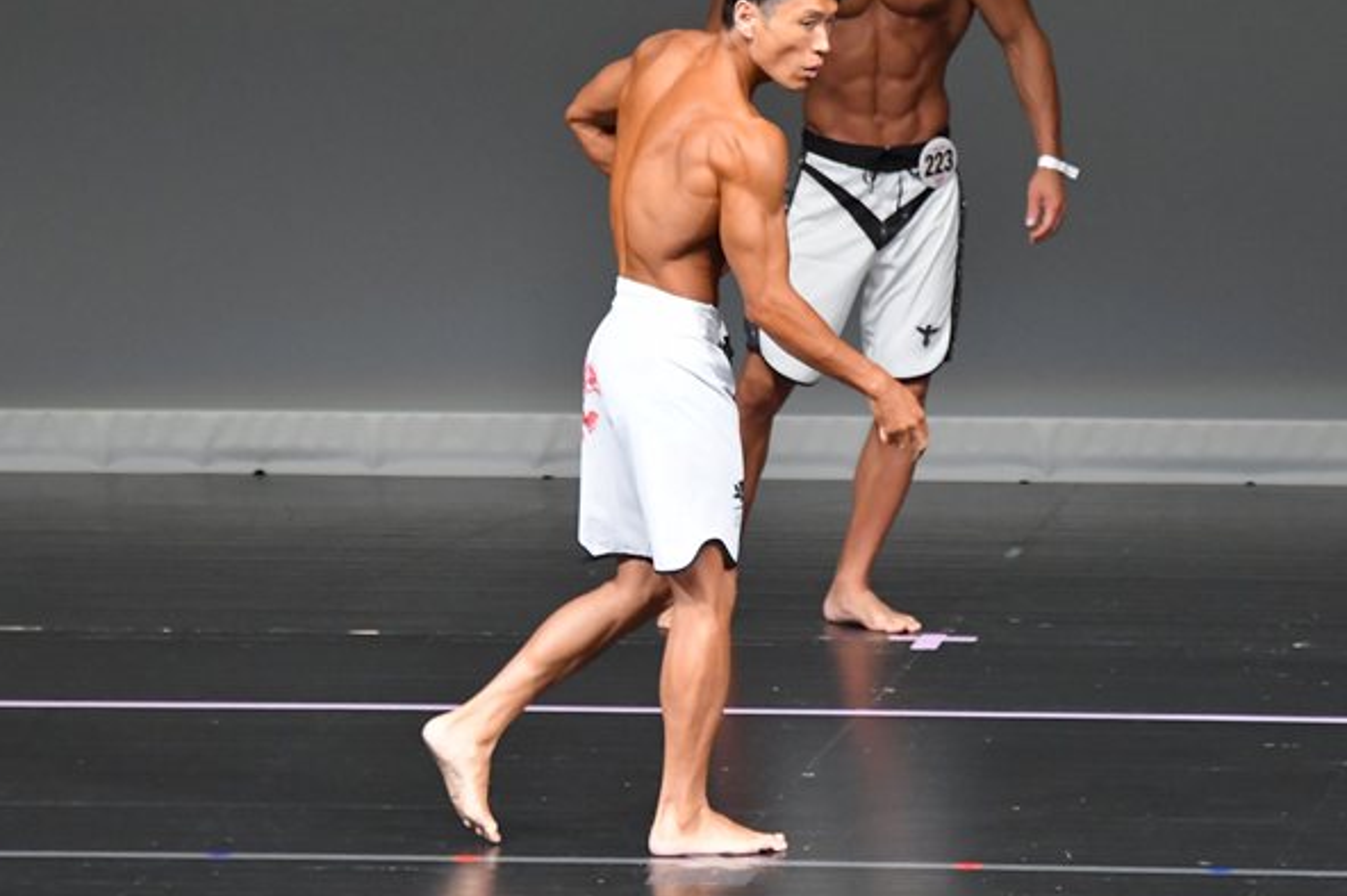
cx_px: 736
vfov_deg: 3.0
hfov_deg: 4.6
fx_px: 16902
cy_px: 362
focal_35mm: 452
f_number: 5.6
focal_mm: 230
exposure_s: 1/400
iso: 5000
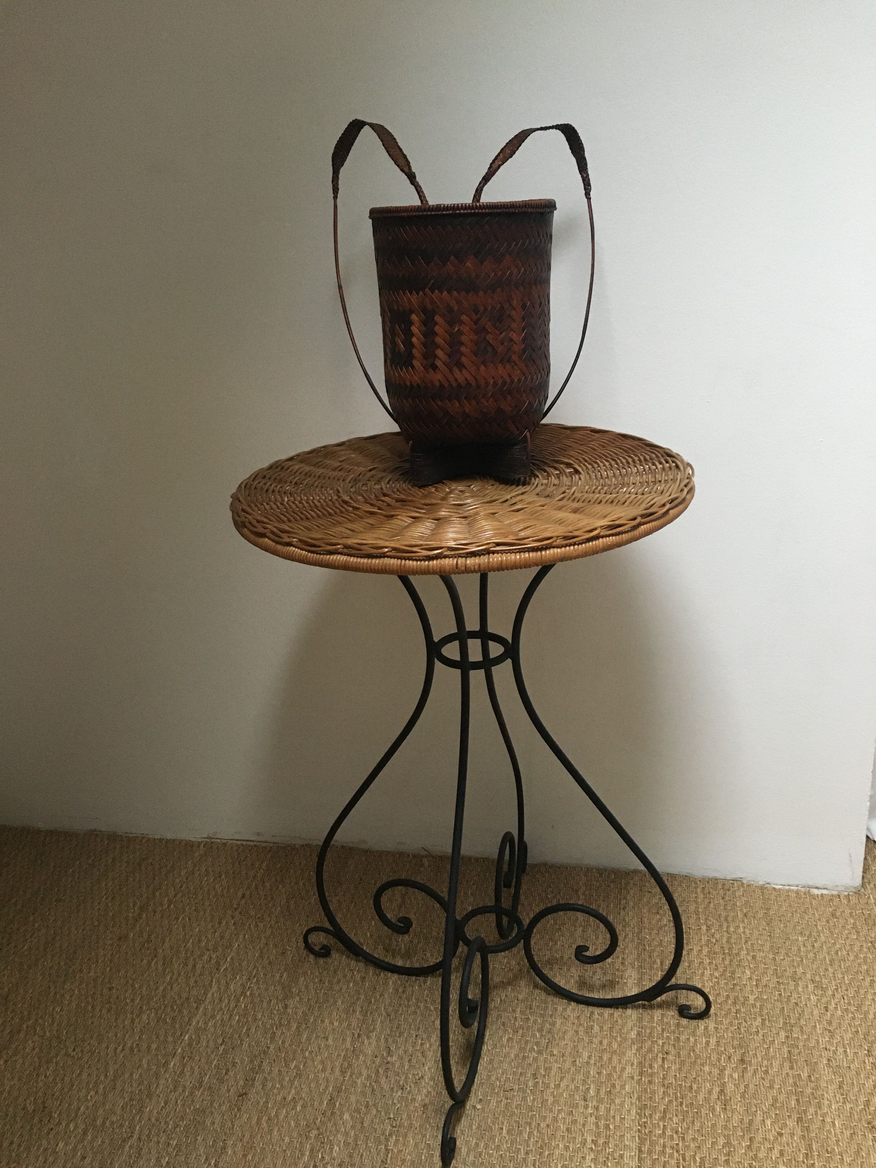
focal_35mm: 29
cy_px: 584
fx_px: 979
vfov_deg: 61.7
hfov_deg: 48.2
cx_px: 438
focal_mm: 4.15
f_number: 2.2
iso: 200
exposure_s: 1/25
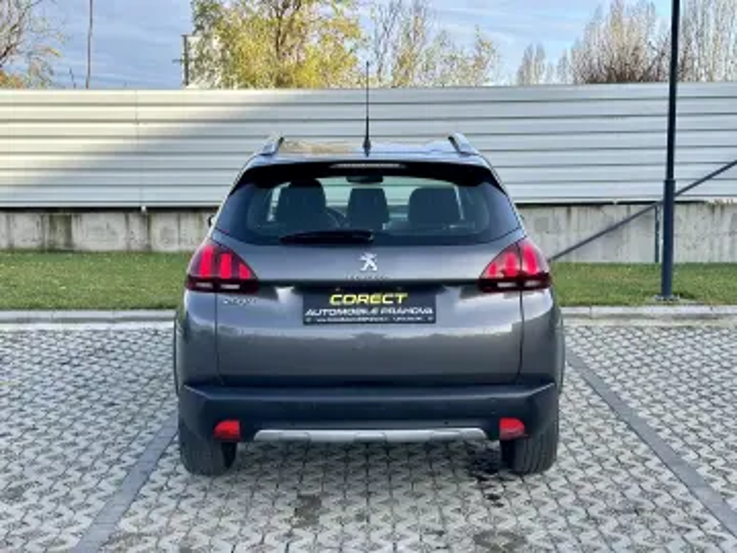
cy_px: 276
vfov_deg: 30.3
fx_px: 1022
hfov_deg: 39.7
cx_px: 368
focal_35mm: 48
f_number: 1.78
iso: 64
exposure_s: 1/919
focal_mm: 6.86
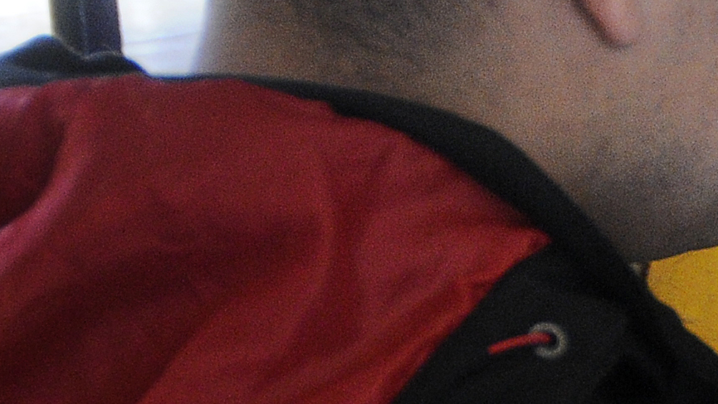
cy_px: 331
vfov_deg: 8.7
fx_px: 2666
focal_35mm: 140
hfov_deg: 13.9
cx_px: 1237
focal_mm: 18
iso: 800
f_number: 3.5
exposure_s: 1/20
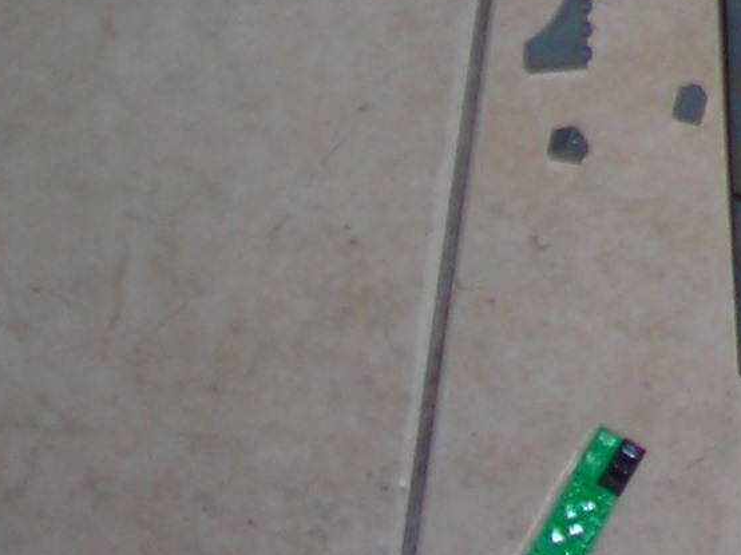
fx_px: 4108
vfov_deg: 7.3
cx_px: 1506
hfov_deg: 9.6
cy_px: -687
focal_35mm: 192
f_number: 3.3
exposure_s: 1/60.1
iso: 50
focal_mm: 6.8
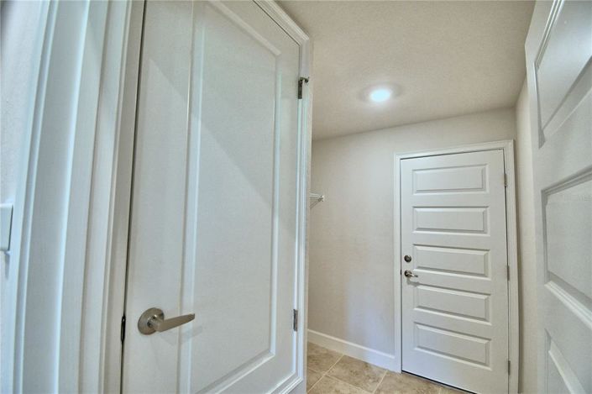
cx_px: 296
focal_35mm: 15
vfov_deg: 77.2
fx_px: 246
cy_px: 197
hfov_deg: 100.4
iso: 400
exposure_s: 1/50
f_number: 4.5
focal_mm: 10
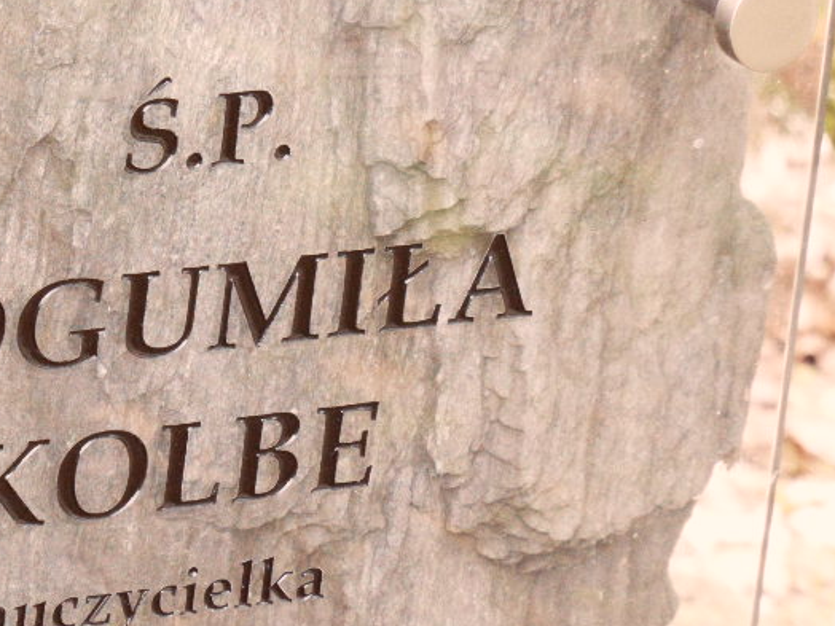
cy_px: 363
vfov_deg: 3.6
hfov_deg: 4.8
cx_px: 51
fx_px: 9890
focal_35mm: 410
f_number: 4.6
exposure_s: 1/60
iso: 240
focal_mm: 34.8
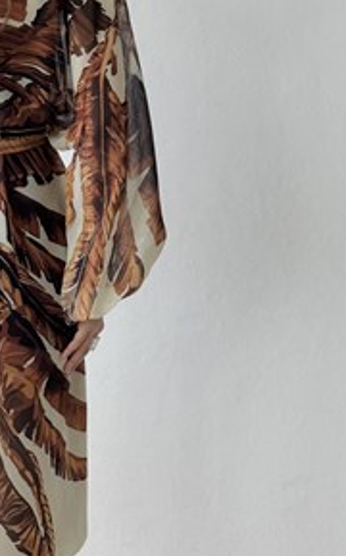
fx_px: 1422
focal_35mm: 94
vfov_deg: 22.0
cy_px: 172
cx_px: -15
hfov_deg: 13.6
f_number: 1.78
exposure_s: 1/347
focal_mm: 6.76
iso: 64
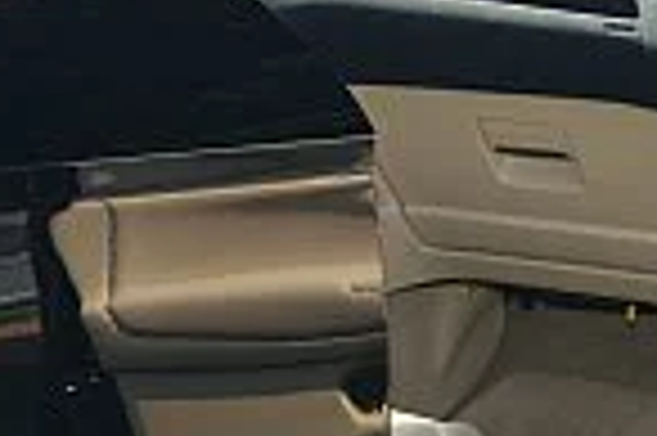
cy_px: 333
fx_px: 4484
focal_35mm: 246
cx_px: 657
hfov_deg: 8.3
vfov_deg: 5.6
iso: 100
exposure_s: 1/100
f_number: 5.6
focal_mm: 60
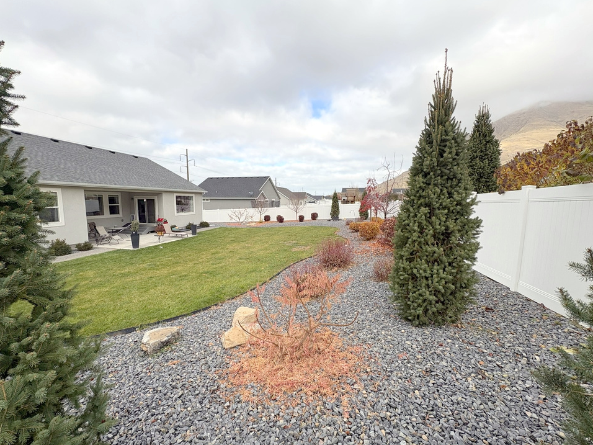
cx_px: 291
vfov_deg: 81.7
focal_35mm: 15
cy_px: 230
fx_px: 257
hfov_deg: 98.2
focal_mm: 2.22
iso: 50
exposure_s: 1/1346
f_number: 2.2
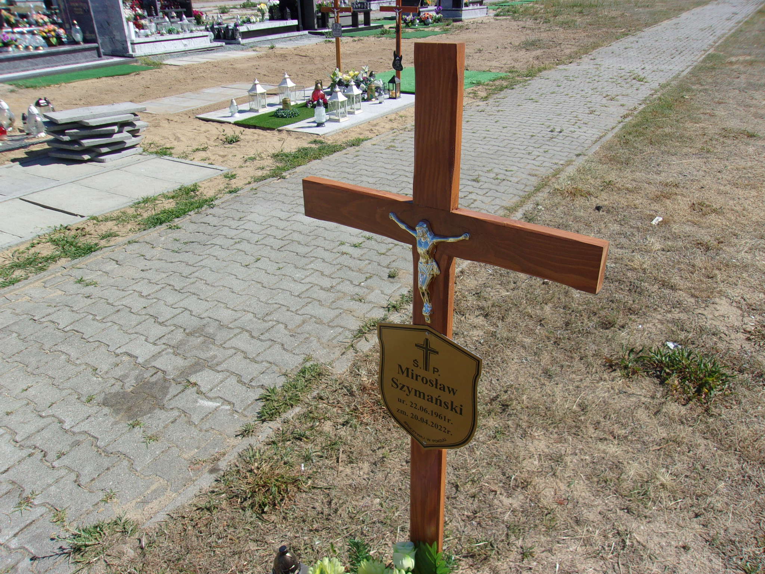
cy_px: 287
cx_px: 382
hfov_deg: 65.3
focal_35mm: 27
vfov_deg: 51.4
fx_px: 597
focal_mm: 4.9
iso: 80
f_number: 10.4
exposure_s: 1/120
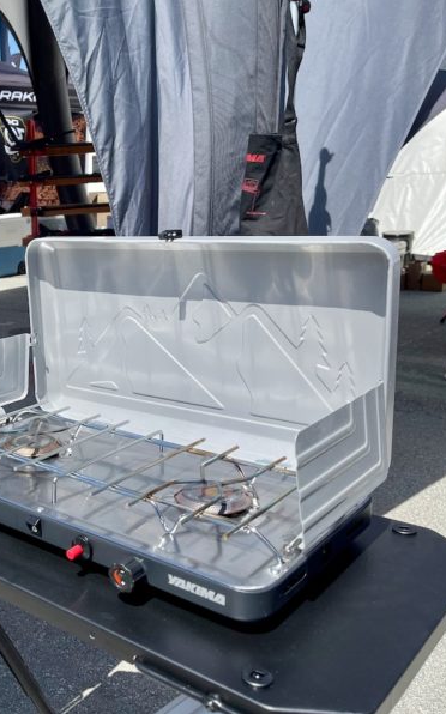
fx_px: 720
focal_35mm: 37
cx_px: 1
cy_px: 357
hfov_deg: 31.8
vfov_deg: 52.8
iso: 32
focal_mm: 5.1
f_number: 1.6
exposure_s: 1/2857
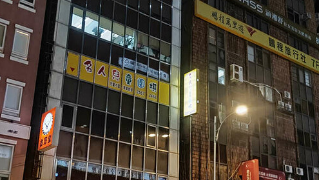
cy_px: 119
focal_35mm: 43
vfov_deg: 27.6
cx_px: 164
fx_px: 364
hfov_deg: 47.3
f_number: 1.7
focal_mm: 3.97
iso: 846
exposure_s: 1
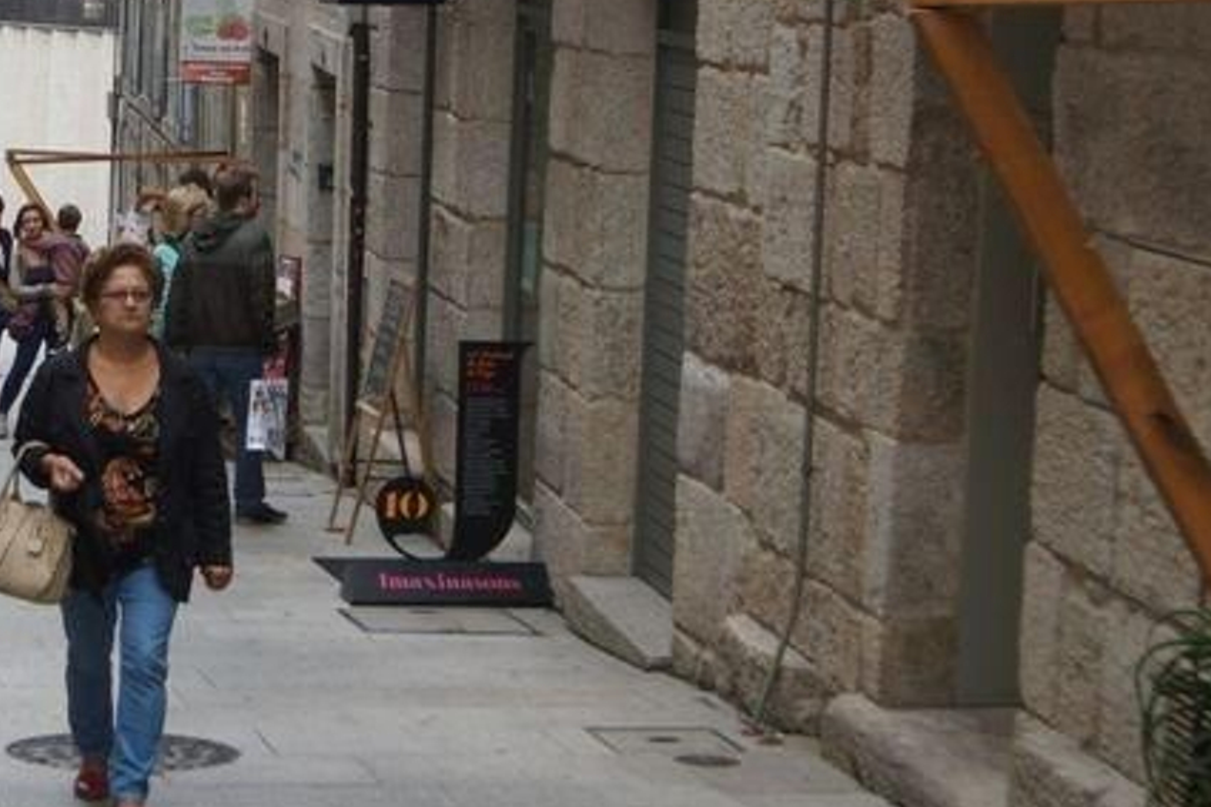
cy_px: 354
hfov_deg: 20.3
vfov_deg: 13.8
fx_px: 3328
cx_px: 171
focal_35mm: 99
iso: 100
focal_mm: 35
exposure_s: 1/125
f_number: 5.6
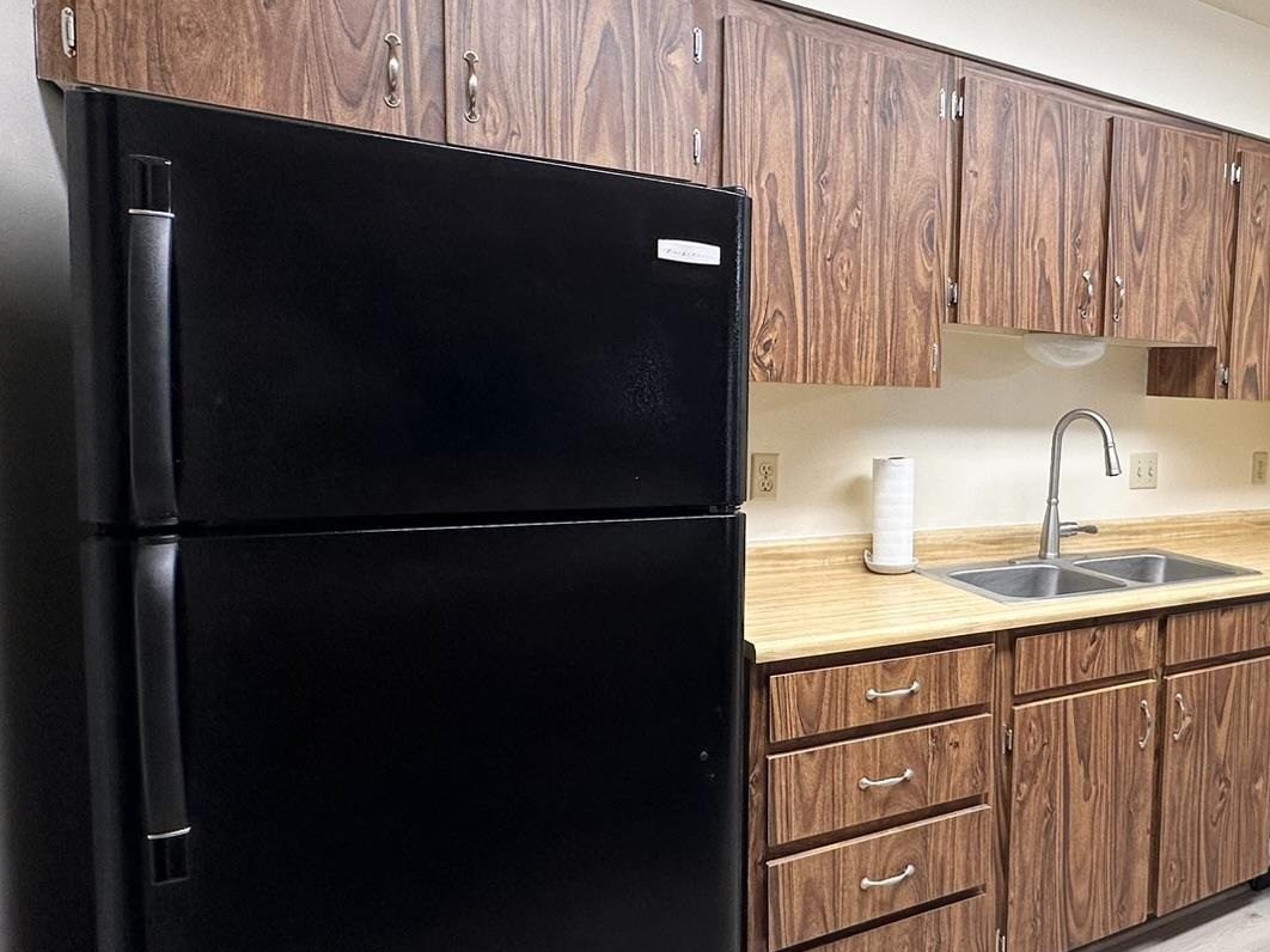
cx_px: 1081
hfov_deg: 58.3
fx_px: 990
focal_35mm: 27
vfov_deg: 51.3
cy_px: 477
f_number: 2.2
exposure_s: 1/120
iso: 125
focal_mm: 2.22
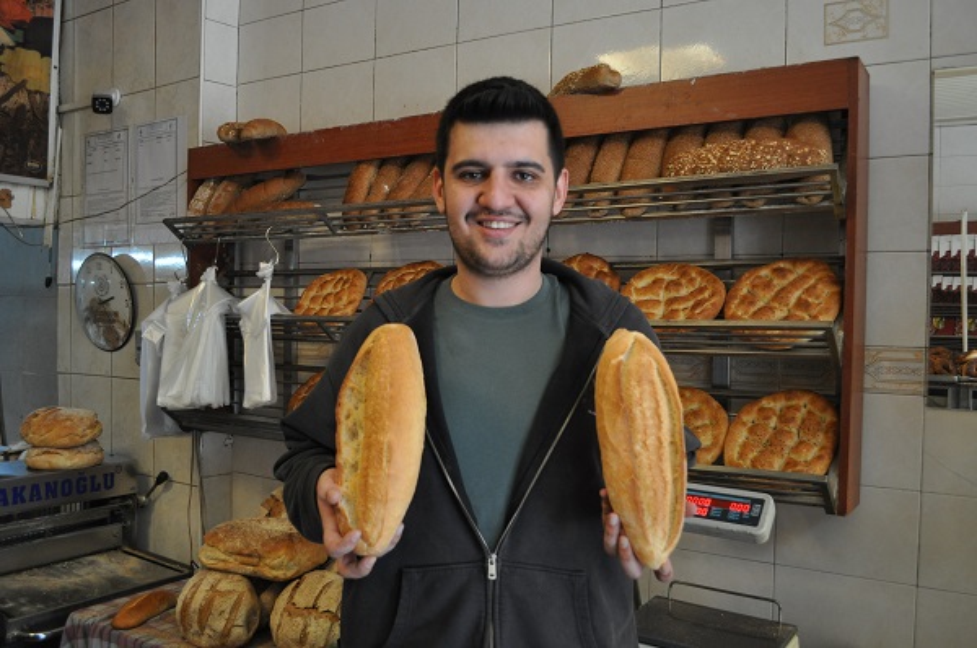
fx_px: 894
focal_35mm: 33
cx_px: 488
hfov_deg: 57.3
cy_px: 324
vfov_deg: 39.8
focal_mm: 22
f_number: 3.8
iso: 800
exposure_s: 1/50
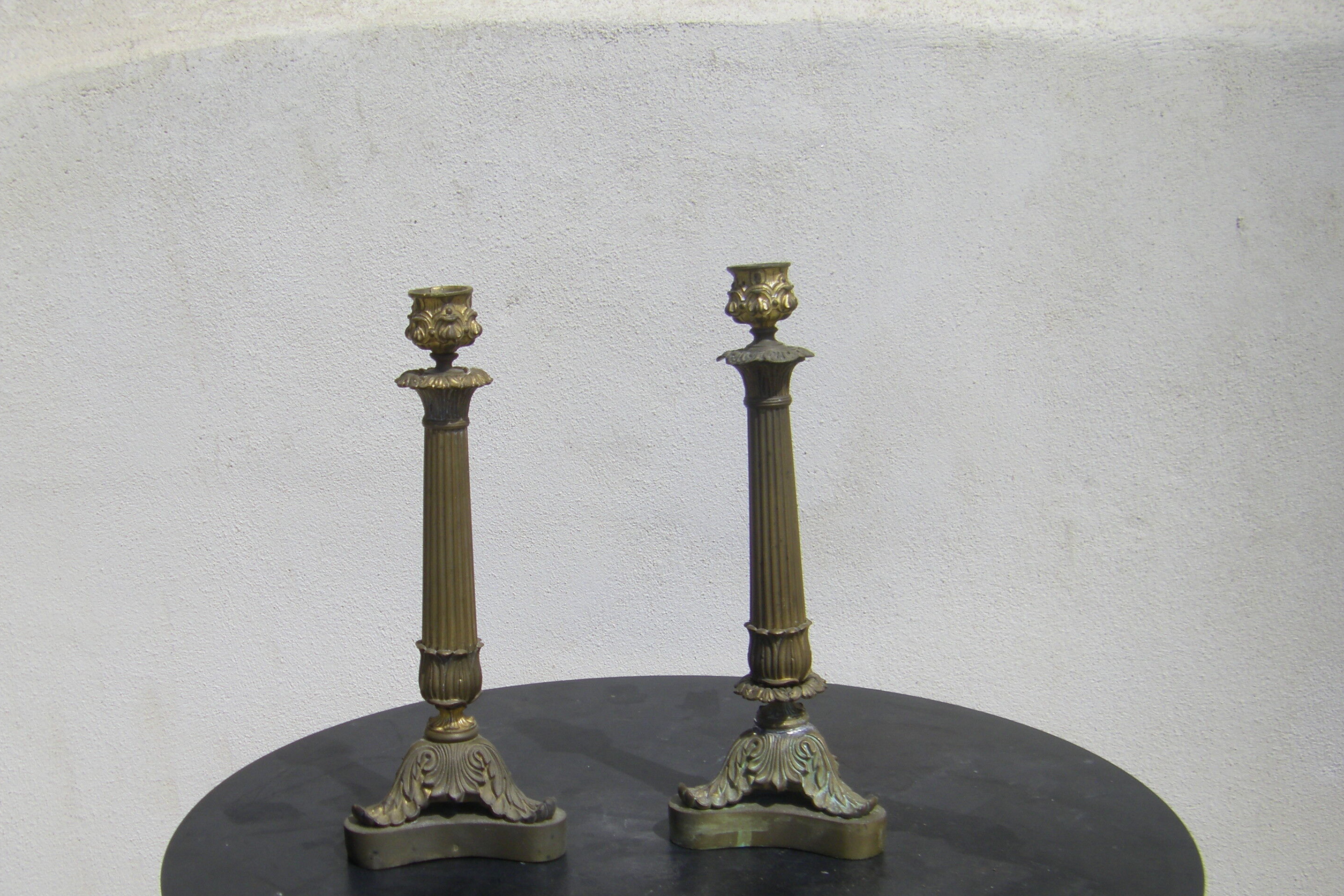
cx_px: 596
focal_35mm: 45
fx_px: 1680
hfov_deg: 43.5
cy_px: 544
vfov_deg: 29.8
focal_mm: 6.3
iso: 64
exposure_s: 1/320
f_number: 7
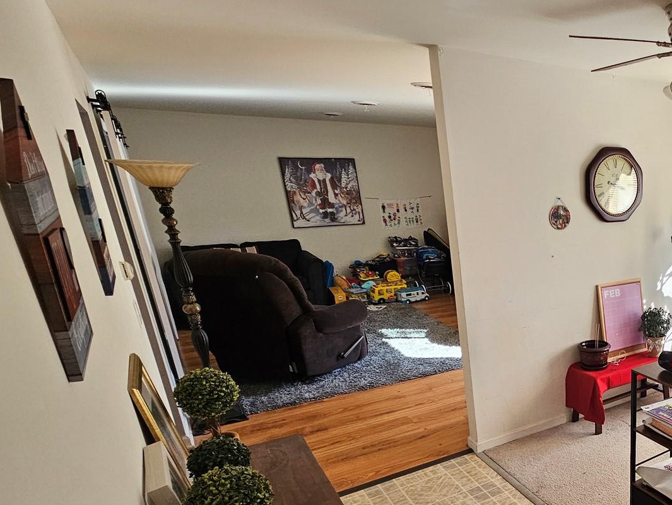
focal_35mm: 25
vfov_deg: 53.2
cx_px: 639
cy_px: 356
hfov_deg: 56.7
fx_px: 485
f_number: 2.2
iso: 160
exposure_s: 1/77.4
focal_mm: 2.2
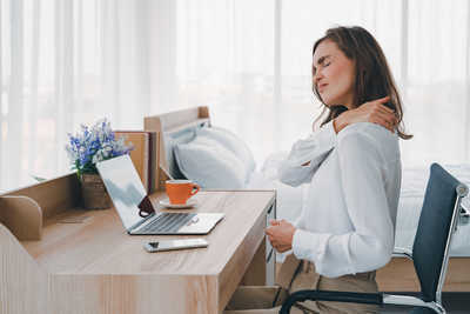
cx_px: 235
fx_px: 692
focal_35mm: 53
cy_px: 157
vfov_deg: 25.5
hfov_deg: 37.5
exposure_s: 1/80
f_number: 4.5
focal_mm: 53
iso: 100
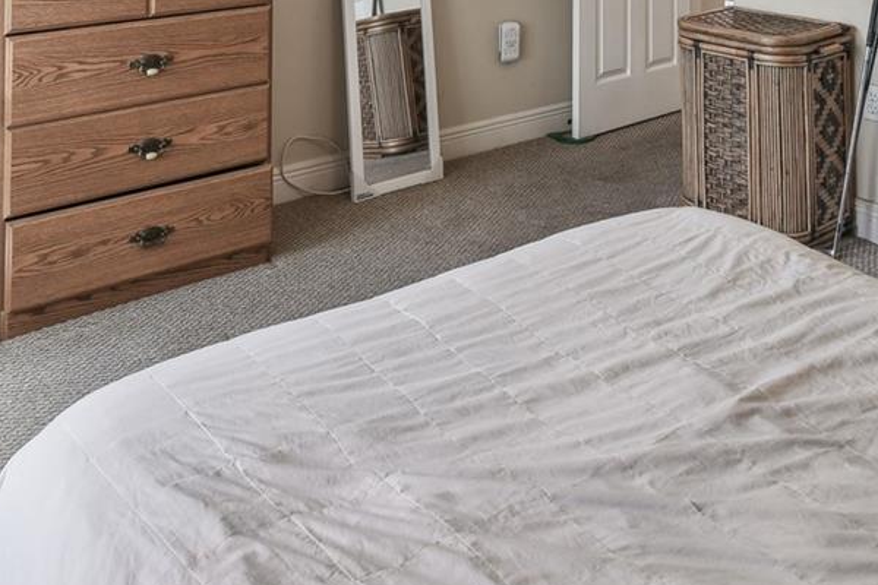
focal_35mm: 40
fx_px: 975
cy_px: -159
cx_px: 515
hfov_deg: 48.2
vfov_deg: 28.1
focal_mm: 10
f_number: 7.1
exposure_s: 1/8
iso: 100
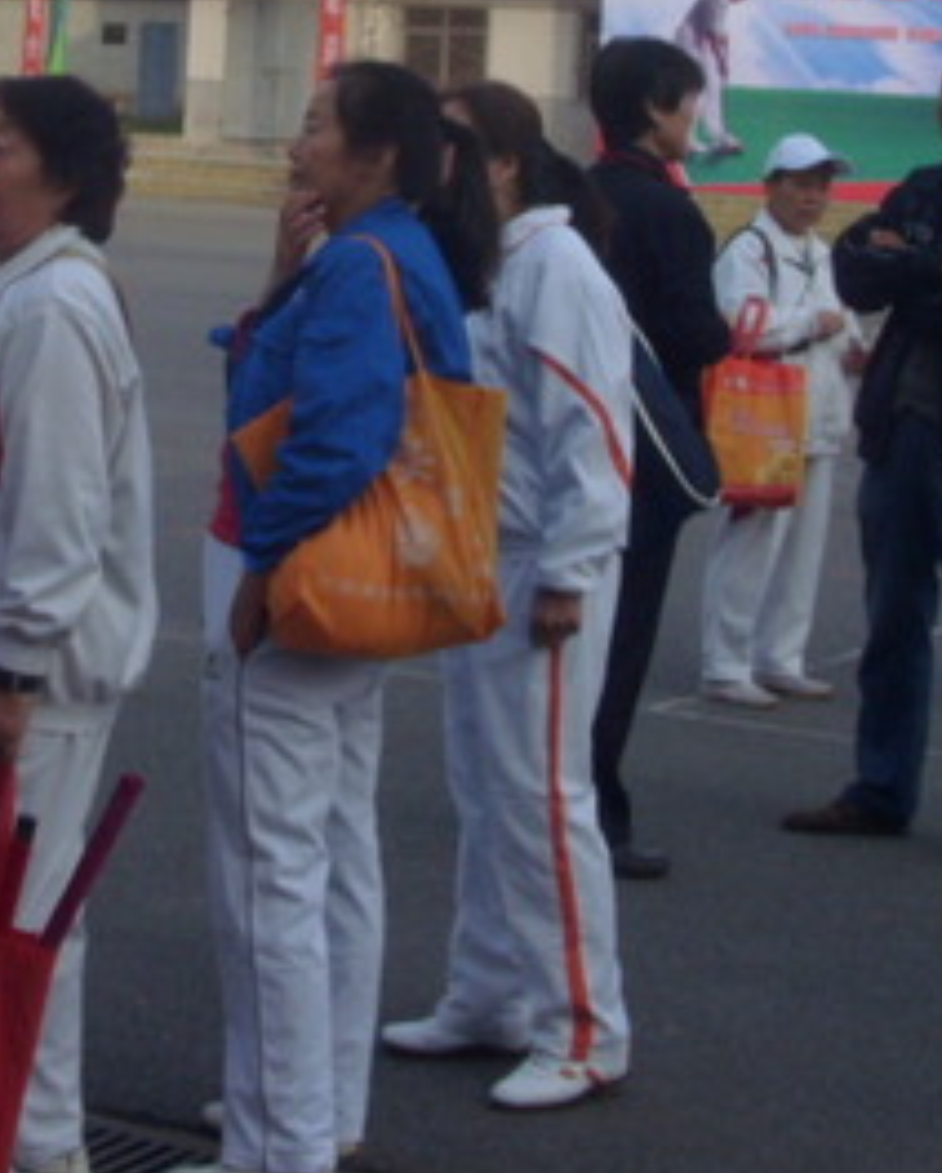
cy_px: 109
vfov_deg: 20.1
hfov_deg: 16.3
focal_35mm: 93
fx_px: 3234
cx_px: 71
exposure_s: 1/180
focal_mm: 6
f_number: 5.5
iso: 80
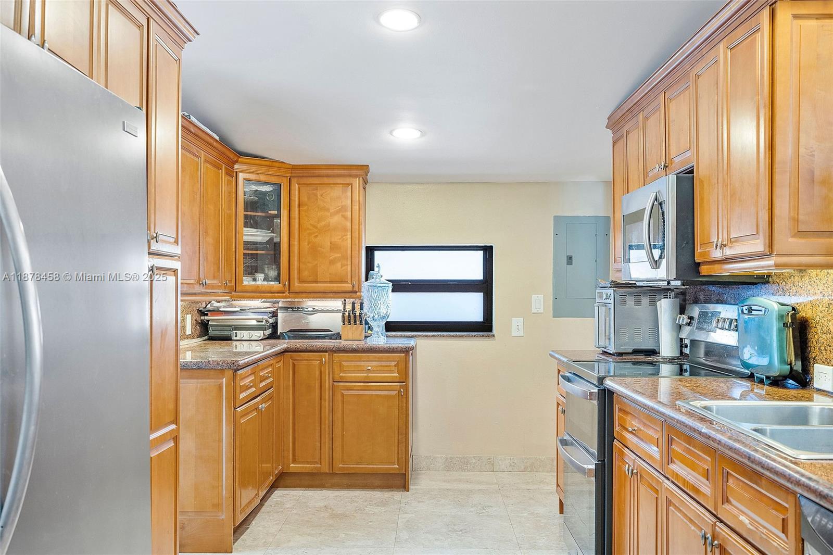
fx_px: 810
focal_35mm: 35
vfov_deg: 37.8
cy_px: 278
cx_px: 416
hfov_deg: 54.4
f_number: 9
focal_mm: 35
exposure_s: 1/6
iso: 640
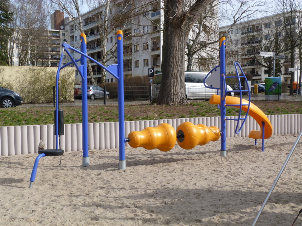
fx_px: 454
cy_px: 113
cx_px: 151
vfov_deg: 28.0
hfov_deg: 36.8
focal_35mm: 52
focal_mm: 9.4
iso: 80
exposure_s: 1/200
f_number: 5.6
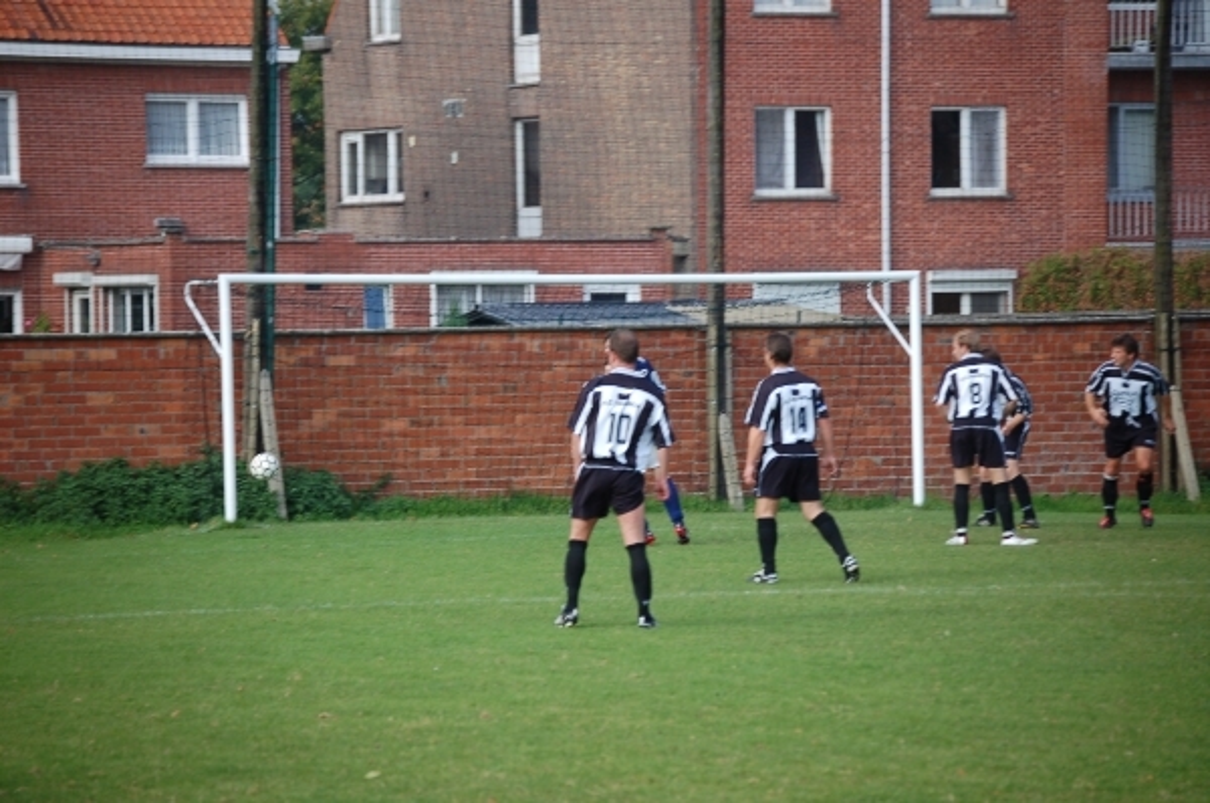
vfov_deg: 7.6
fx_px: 6040
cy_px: 402
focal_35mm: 180
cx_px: 605
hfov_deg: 11.4
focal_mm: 120
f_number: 5
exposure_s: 1/1000
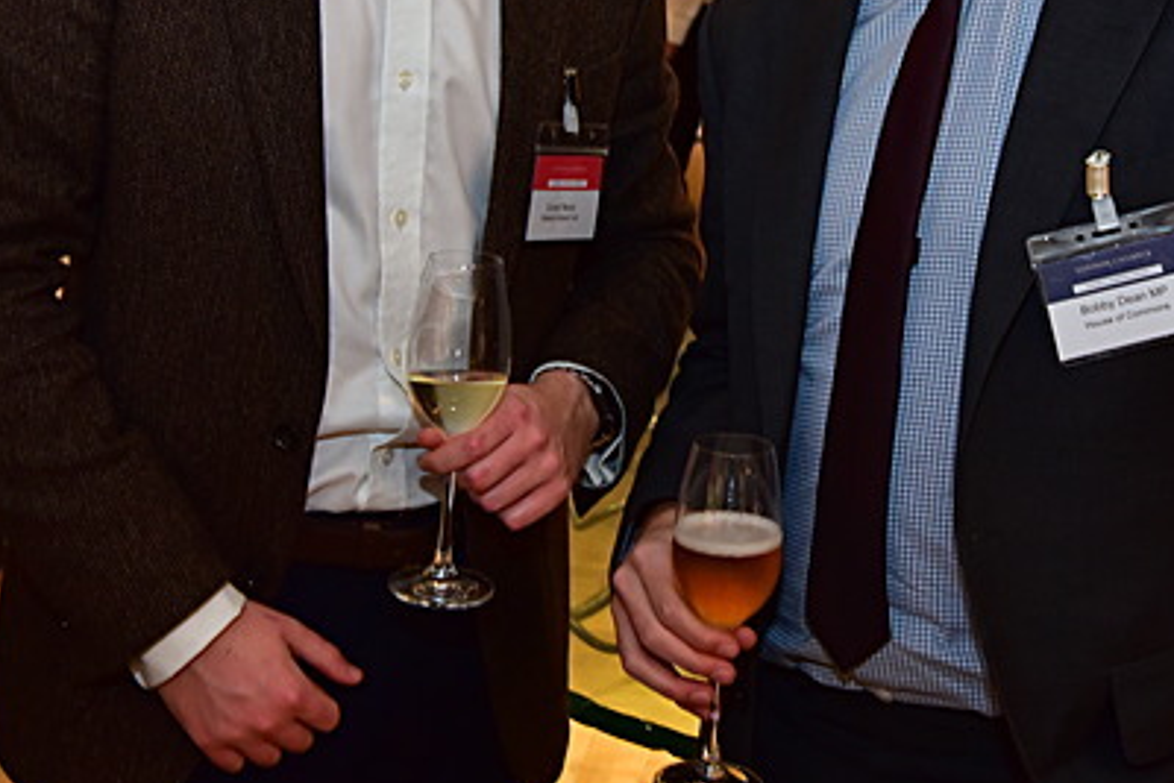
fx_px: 2088
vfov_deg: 20.8
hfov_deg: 31.4
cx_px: 681
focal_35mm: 64
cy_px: 84
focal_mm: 32
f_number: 5.6
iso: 1600
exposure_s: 1/50
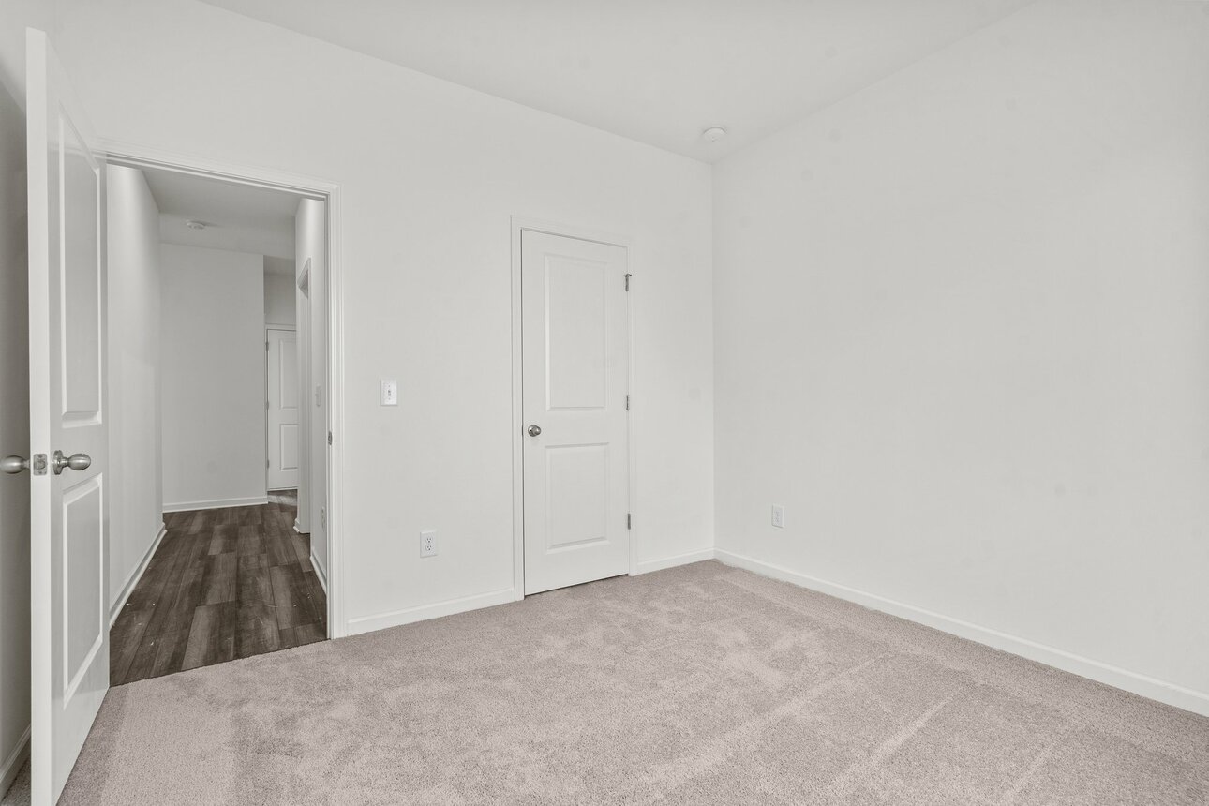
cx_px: 604
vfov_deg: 73.7
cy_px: 403
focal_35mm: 16
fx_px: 537
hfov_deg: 96.7
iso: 400
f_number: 8
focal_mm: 16
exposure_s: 1/2
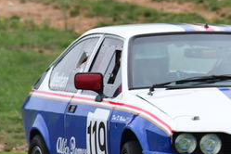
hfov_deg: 0.9
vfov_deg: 0.6
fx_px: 15457
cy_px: 93
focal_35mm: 2409
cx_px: 365
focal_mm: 500
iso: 1250
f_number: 11
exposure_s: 1/640
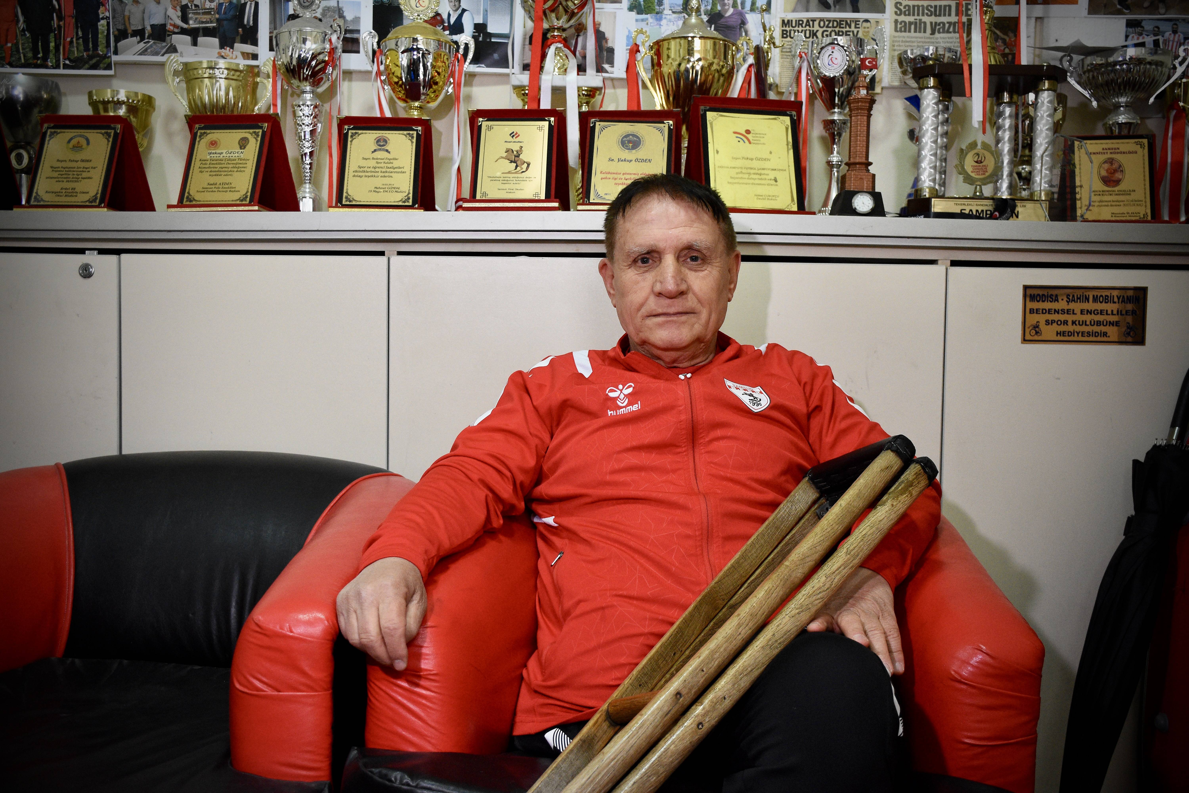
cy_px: 396
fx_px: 1288
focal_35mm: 39
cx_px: 594
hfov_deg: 49.6
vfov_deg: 34.2
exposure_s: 1/40
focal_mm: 26
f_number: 3.8
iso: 1600
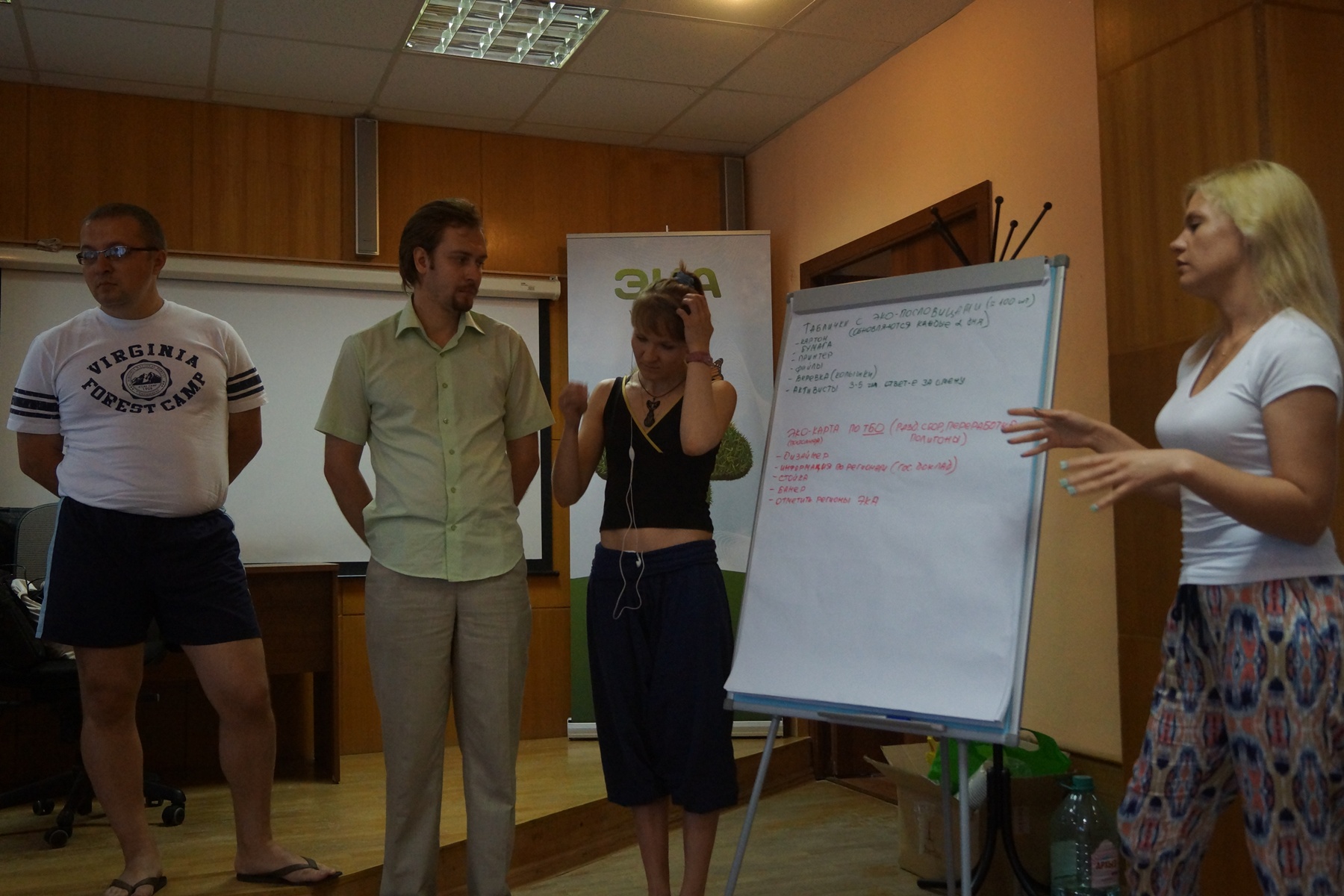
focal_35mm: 33
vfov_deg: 40.0
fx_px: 1232
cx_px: 672
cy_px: 448
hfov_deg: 57.2
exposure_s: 1/60
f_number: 4
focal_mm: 22
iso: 1600
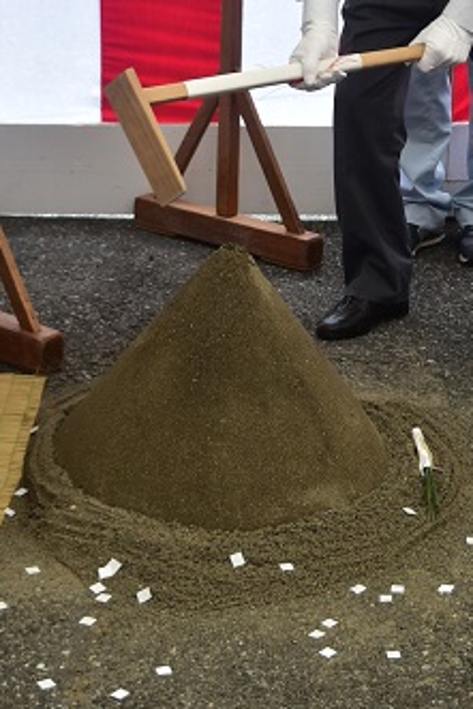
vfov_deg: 20.2
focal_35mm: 100
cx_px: 330
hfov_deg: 13.7
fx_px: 1969
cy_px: 165
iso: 400
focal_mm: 34
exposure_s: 1/160
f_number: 6.3
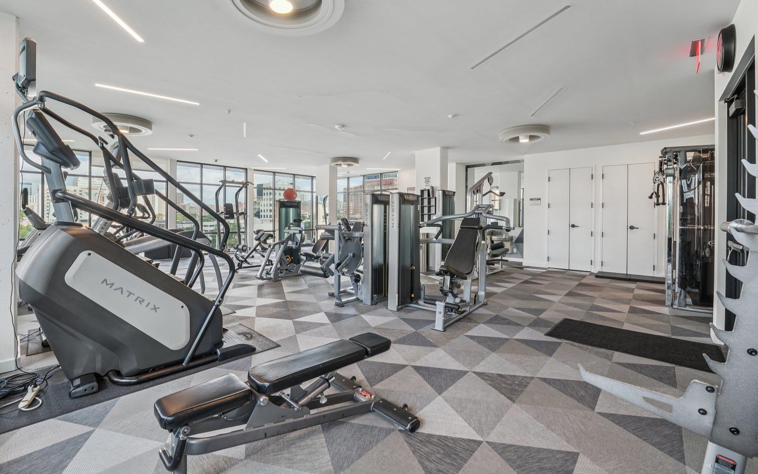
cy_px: 216
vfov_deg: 74.6
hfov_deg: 101.4
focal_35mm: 15
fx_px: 310
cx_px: 369
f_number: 8
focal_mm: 14
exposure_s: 1/50
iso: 400
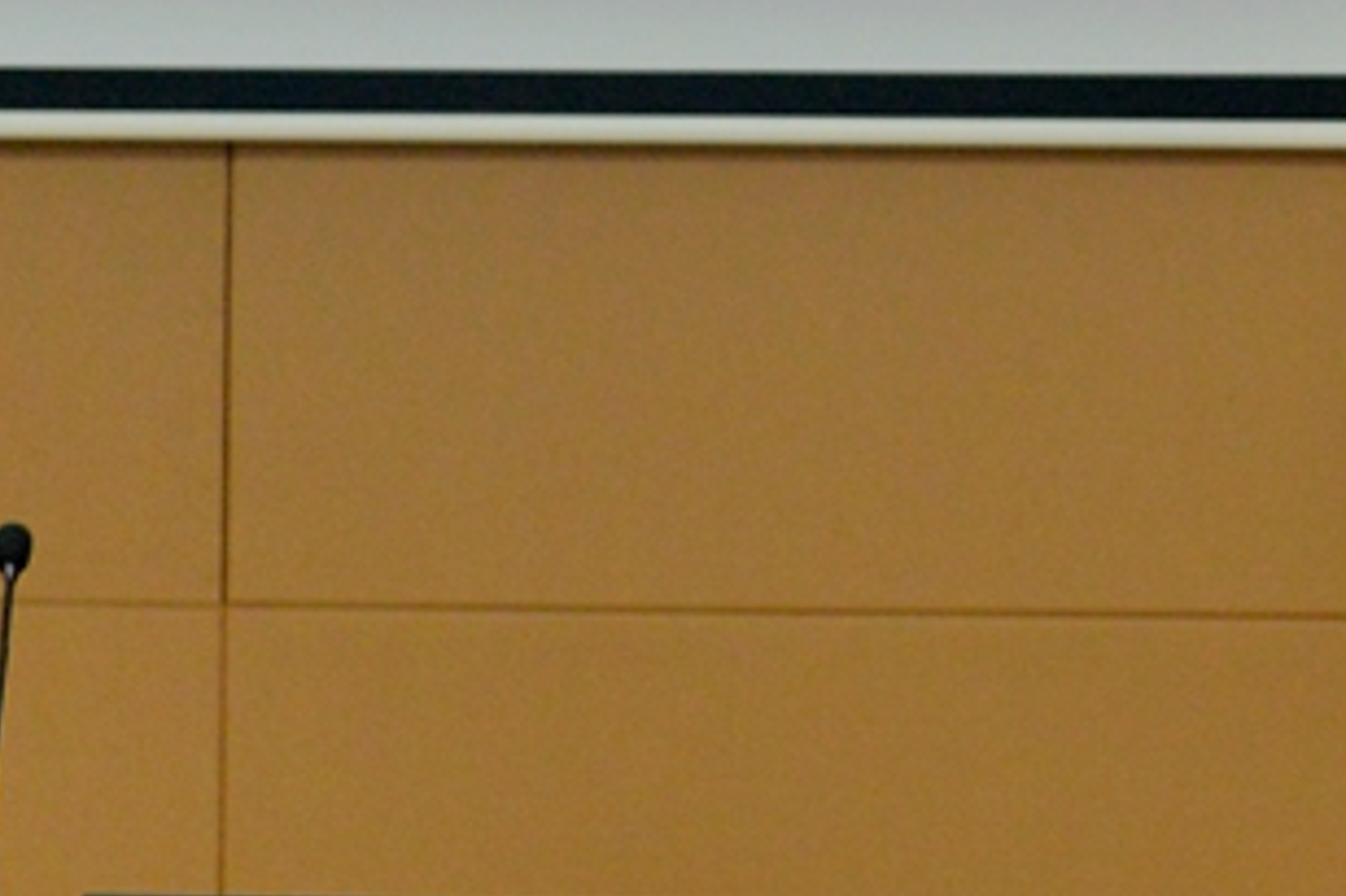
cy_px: 175
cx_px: 1420
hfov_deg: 13.5
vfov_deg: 9.1
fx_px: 5605
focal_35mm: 150
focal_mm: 70
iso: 2500
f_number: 2.8
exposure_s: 1/200
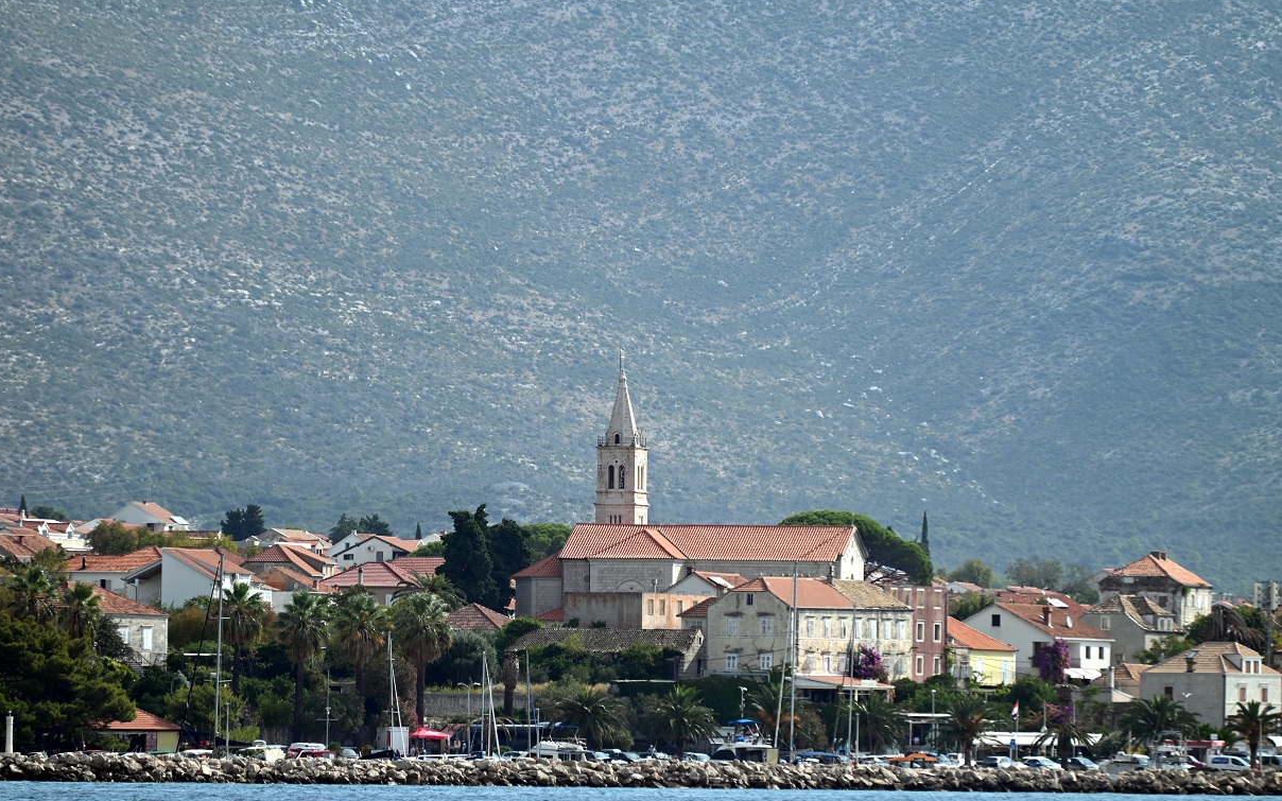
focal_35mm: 329
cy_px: 454
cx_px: 631
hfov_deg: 6.4
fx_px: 11495
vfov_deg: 4.0
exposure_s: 1/1000
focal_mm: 300
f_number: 5.6
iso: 160
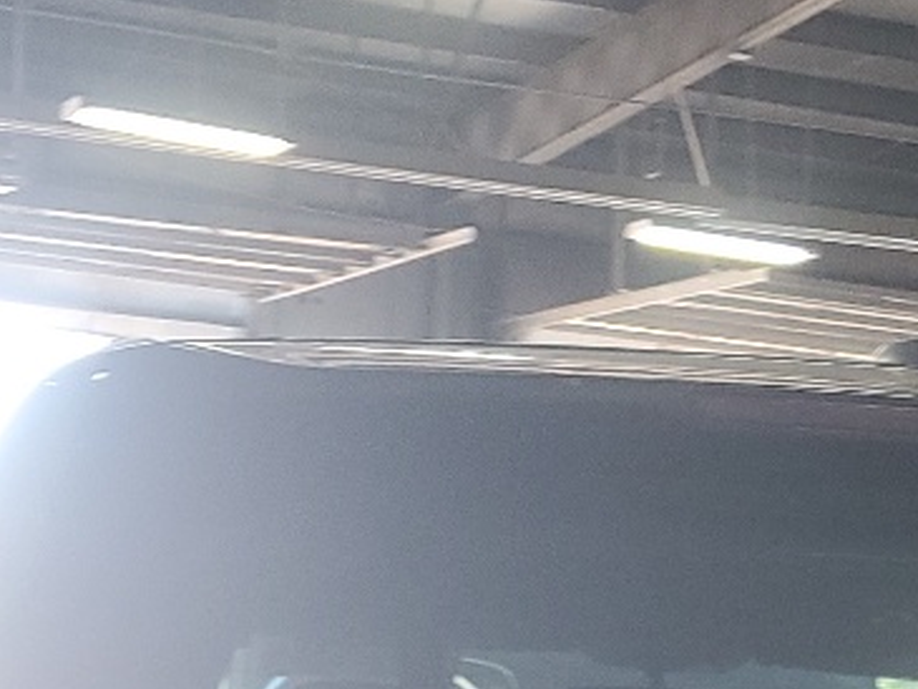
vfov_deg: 11.6
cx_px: 880
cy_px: 1423
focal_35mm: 114
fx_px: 3024
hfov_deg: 16.9
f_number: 1.5
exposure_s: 1/60.2
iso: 93
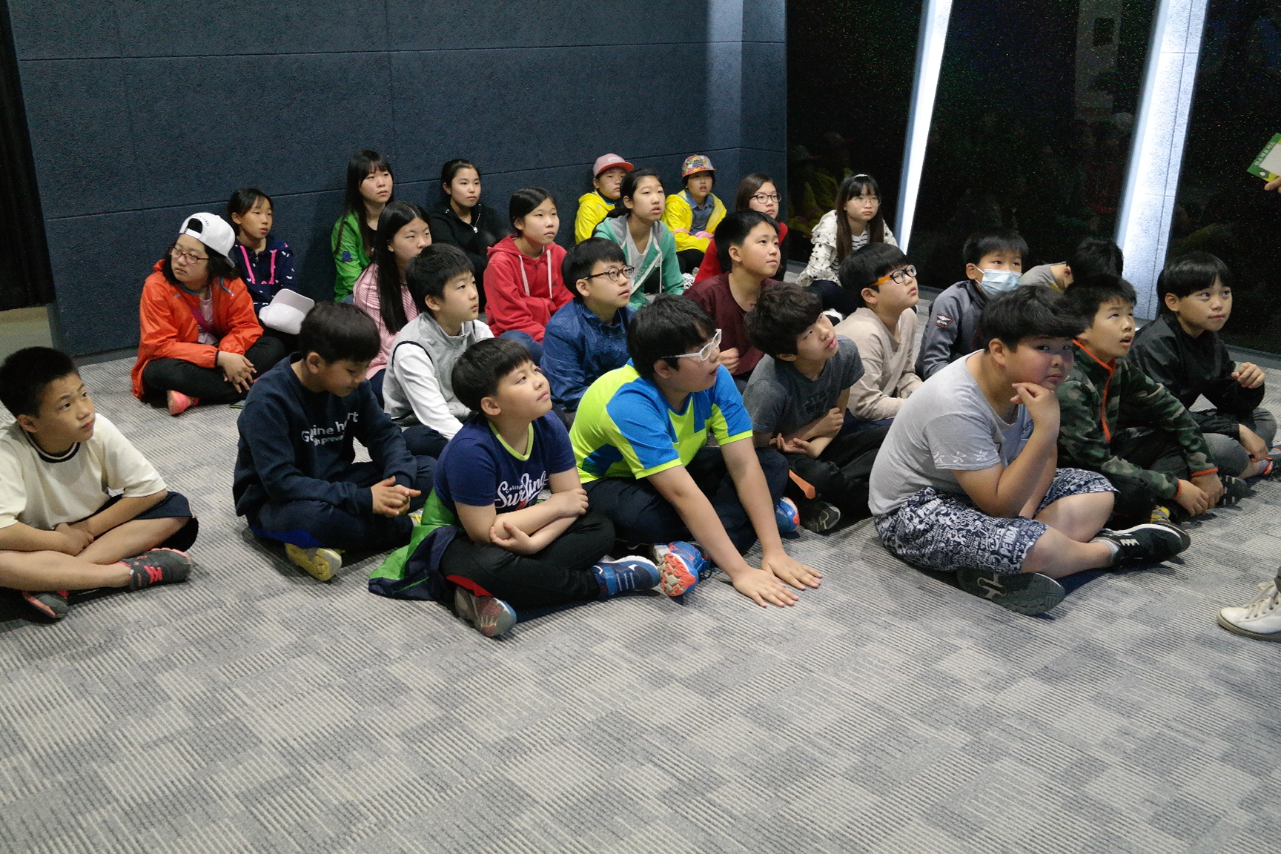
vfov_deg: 40.0
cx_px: 640
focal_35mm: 33
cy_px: 427
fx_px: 1174
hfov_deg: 57.2
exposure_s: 1/40
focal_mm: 22
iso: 1600
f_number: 3.5
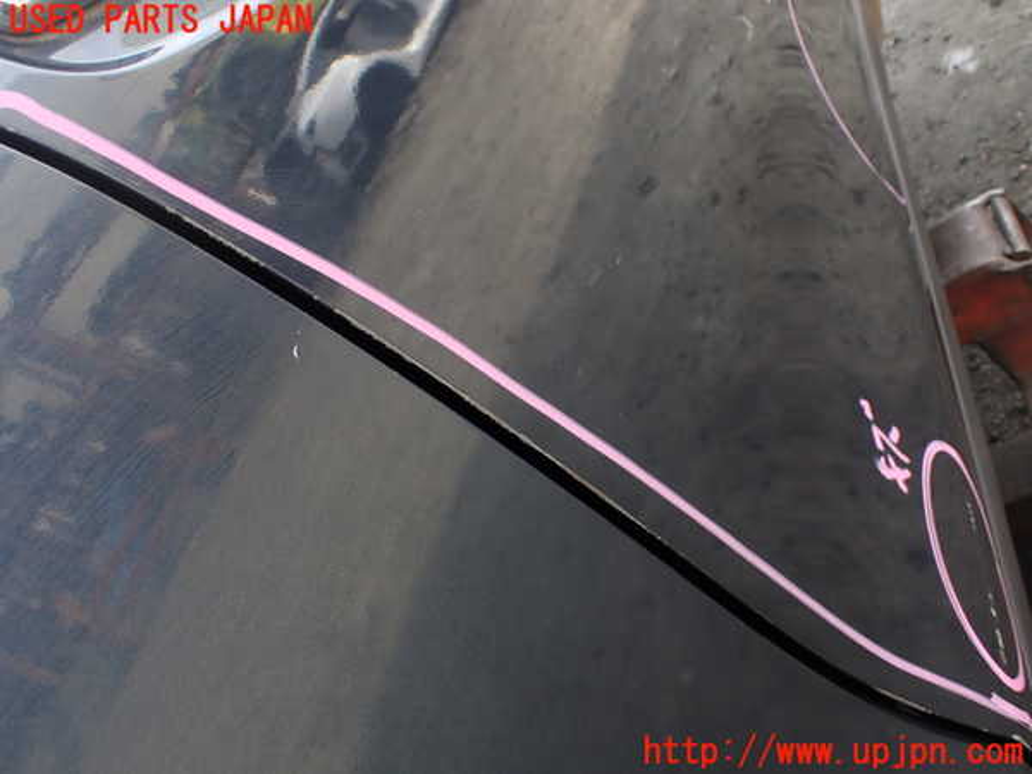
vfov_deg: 46.8
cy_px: 387
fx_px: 894
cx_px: 516
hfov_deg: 60.0
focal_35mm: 30
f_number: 3.2
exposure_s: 1/160
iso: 100
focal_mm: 5.4
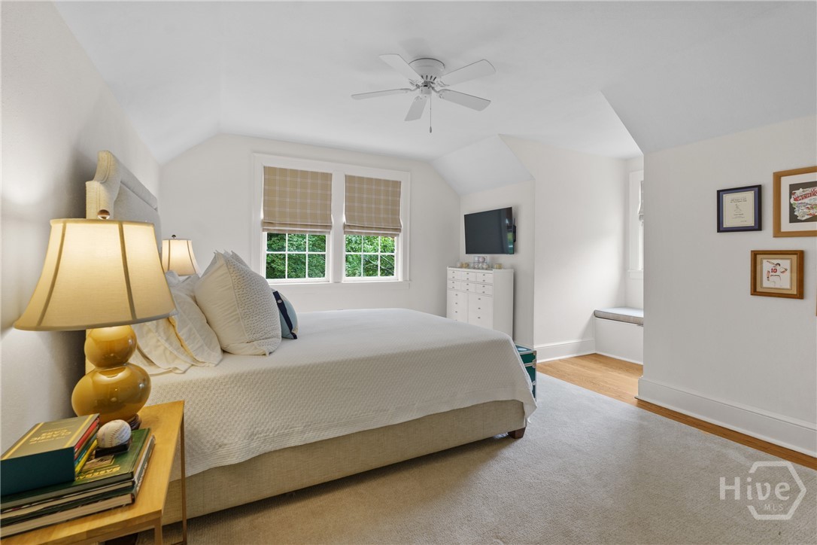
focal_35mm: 16
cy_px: 272
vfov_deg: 73.7
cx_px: 408
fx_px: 363
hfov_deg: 96.7
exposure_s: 1/15
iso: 1250
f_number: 6.3
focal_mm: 16
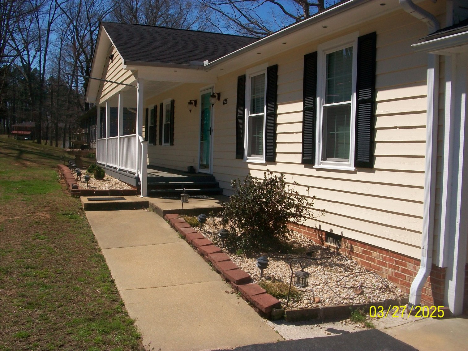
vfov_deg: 41.8
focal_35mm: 34
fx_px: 460
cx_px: 234
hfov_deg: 54.0
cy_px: 176
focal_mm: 5.7
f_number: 5.5
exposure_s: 1/640
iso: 80
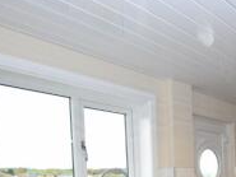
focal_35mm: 37
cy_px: 185
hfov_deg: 45.4
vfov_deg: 34.4
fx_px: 252
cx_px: 213
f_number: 5
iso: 400
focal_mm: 10
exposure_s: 1/100
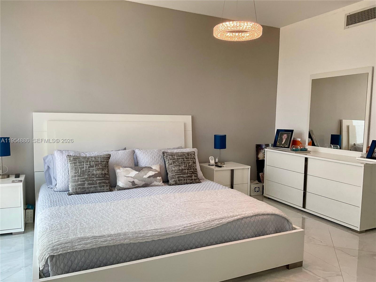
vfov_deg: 48.2
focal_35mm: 29
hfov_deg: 61.7
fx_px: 315
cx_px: 188
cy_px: 141
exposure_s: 1/129
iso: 16
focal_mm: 3
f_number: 1.8
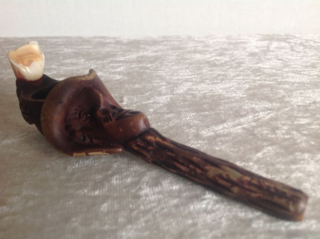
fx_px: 323
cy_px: 120
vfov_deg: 40.6
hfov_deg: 52.7
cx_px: 160
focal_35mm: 35
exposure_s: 1/30
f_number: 2.4
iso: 50
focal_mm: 4.28
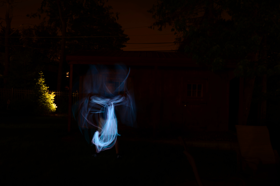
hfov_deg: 81.3
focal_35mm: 21
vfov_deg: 59.3
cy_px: 93
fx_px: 163
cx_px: 140
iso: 100
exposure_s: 6.3
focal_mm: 14
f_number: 3.5
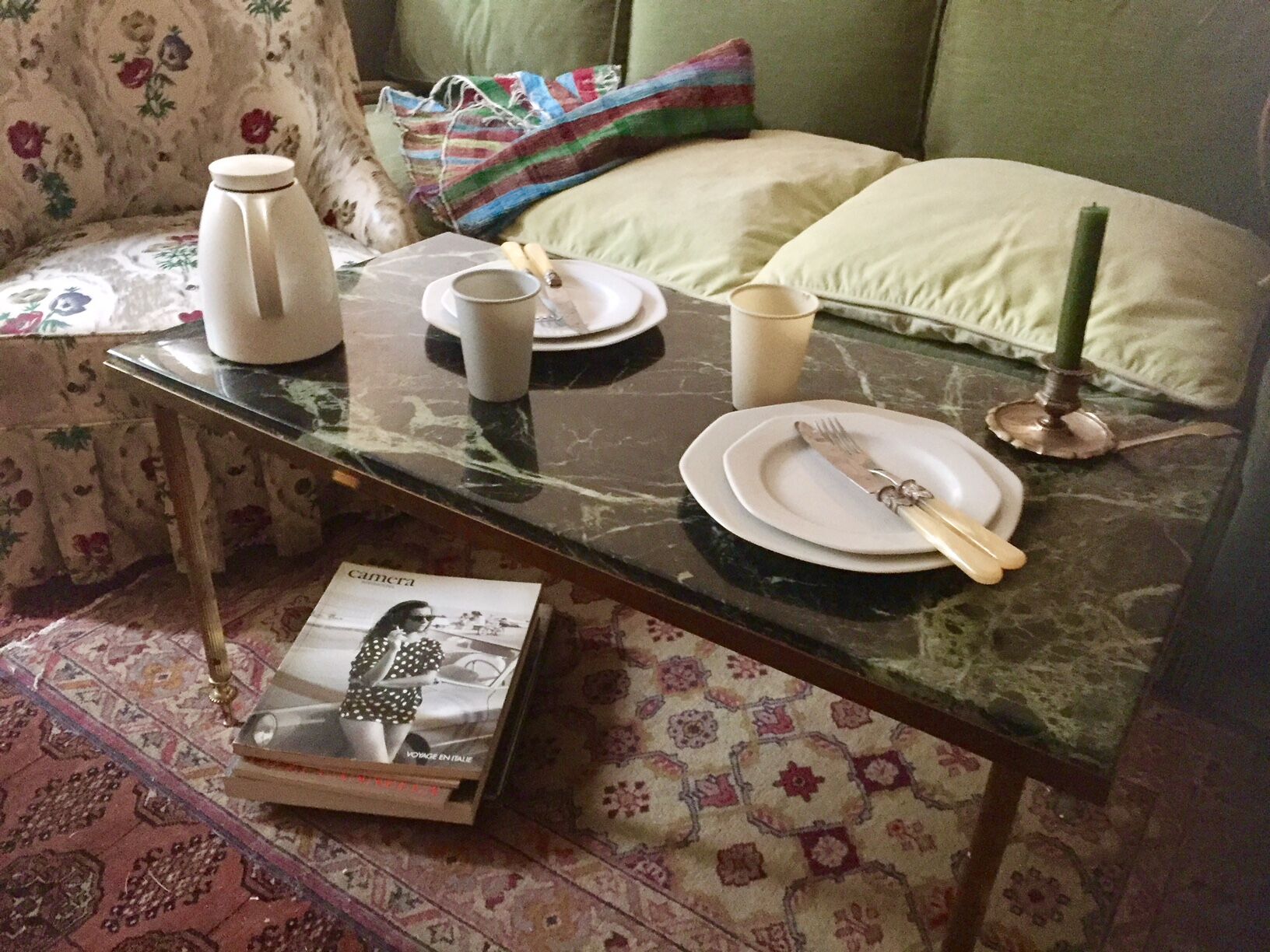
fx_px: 1064
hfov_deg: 61.7
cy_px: 476
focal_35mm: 29
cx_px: 635
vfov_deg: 48.2
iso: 500
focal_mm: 4.15
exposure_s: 1/17
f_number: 2.2
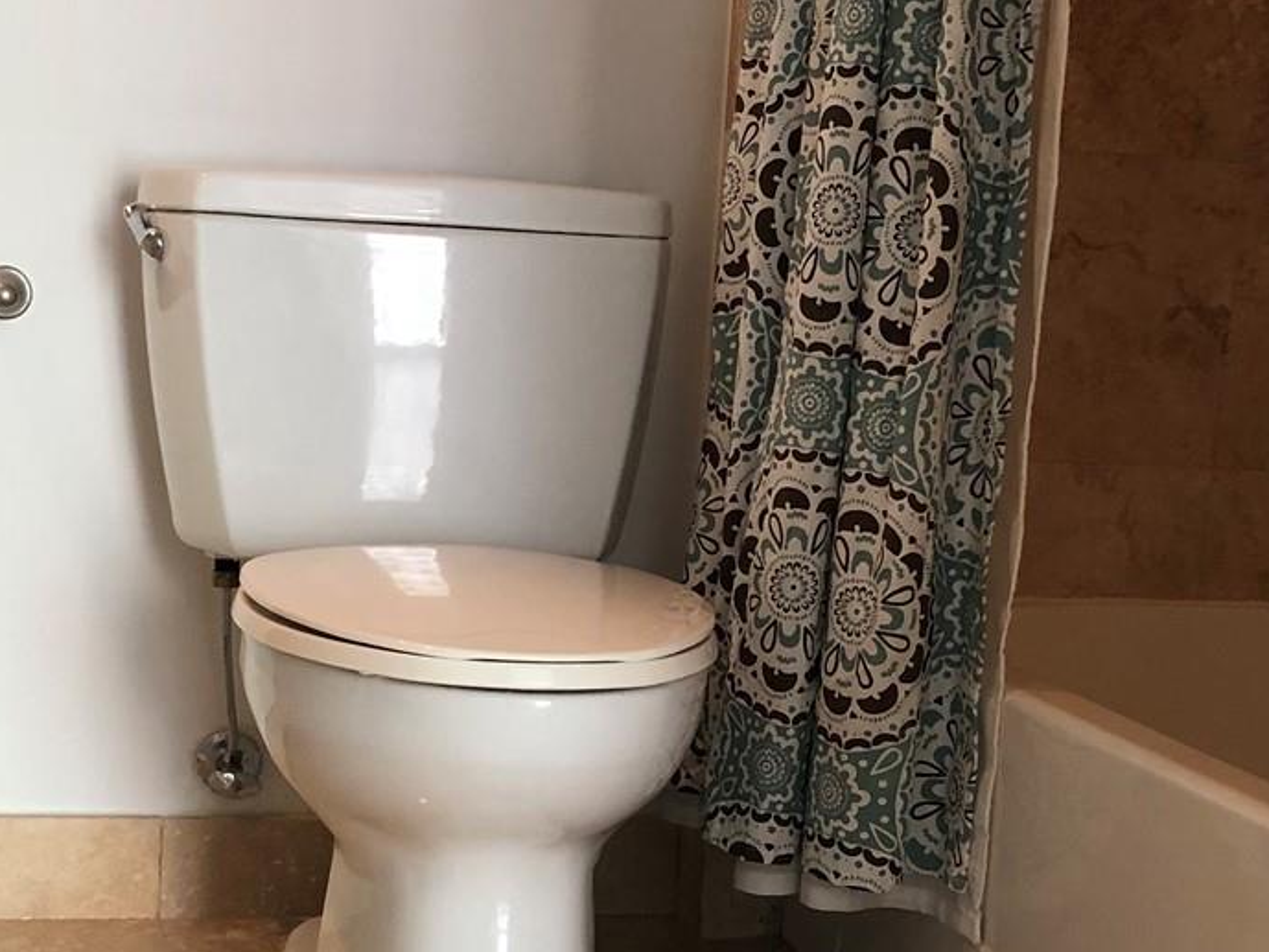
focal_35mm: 65
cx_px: 580
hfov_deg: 29.8
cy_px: 657
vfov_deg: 22.5
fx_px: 2383
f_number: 1.8
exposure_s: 1/30
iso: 40
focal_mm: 3.99
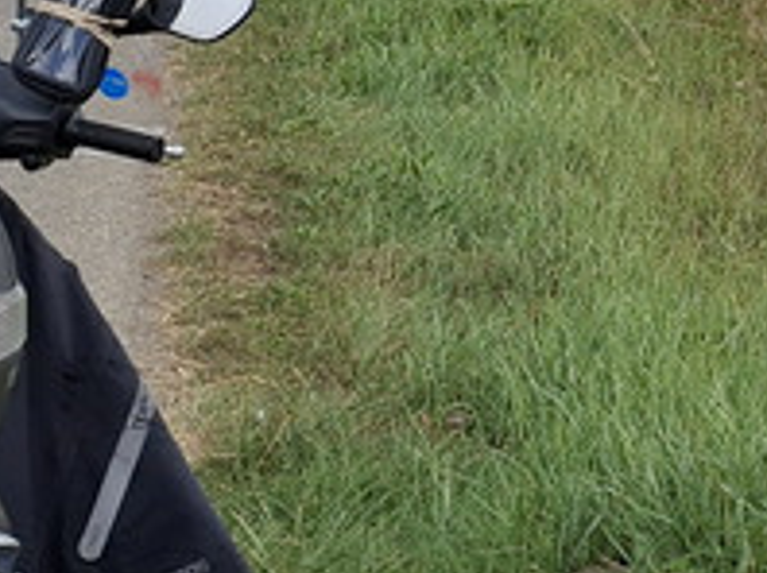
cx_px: 506
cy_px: -43
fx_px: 2988
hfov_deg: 14.6
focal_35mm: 135
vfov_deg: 10.8
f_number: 1.8
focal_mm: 4.69
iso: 32
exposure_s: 1/2053
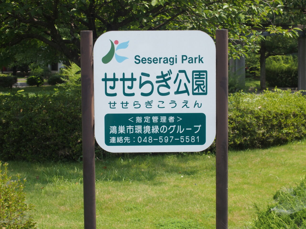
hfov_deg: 25.7
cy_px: 114
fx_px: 672
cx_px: 153
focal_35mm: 76
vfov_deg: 19.4
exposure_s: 1/400
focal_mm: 16.1
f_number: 3.5
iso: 100
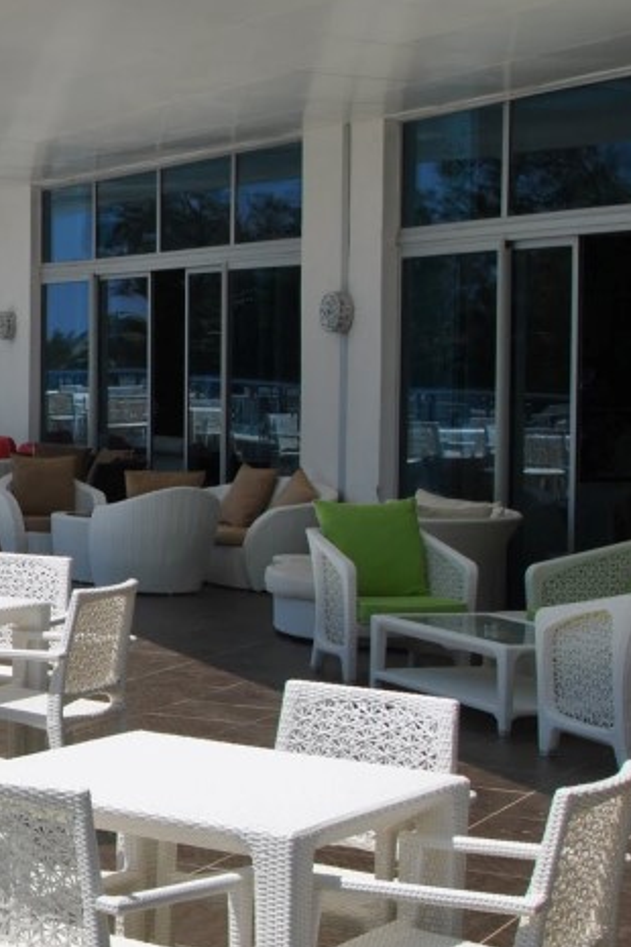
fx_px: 2340
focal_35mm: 89
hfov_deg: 13.7
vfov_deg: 22.9
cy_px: 436
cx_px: -498
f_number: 9
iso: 100
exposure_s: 1/320
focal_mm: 24
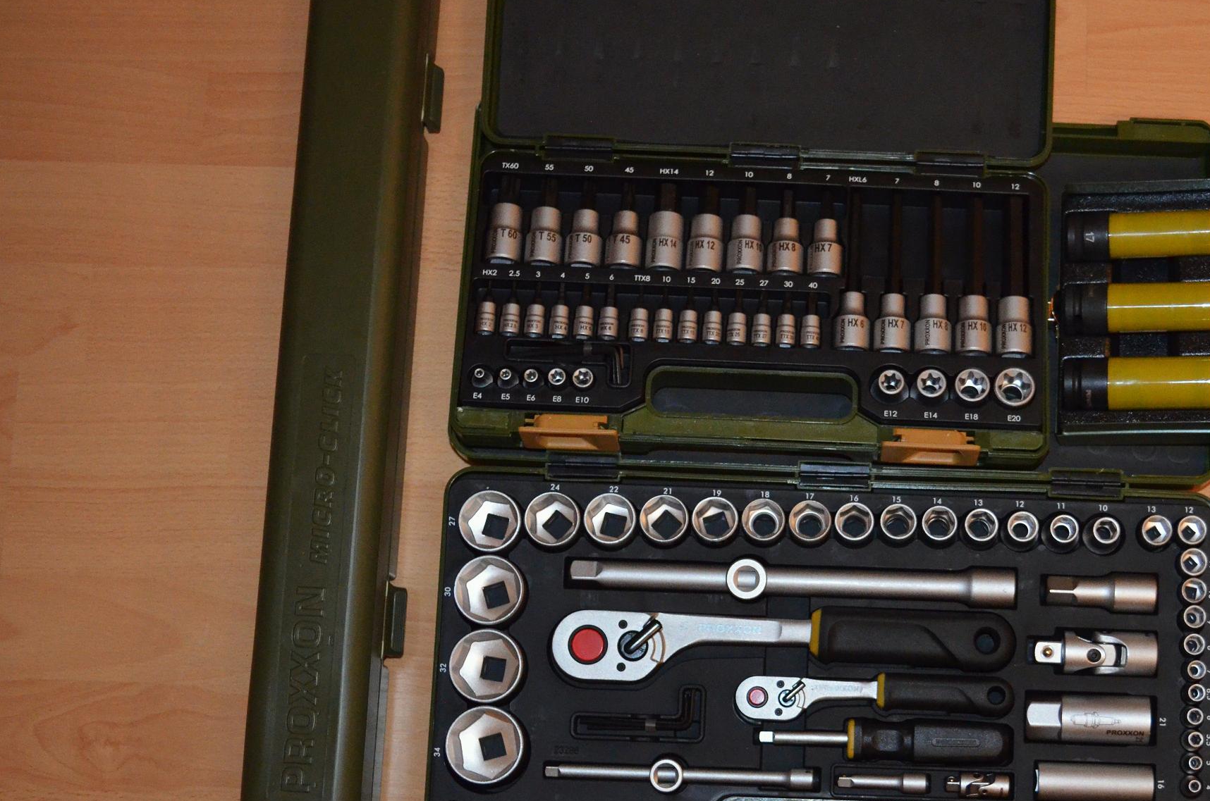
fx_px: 1879
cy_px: 557
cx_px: 824
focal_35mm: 56
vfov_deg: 23.9
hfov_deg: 35.3
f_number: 4.2
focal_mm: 26
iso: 3200
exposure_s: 1/60
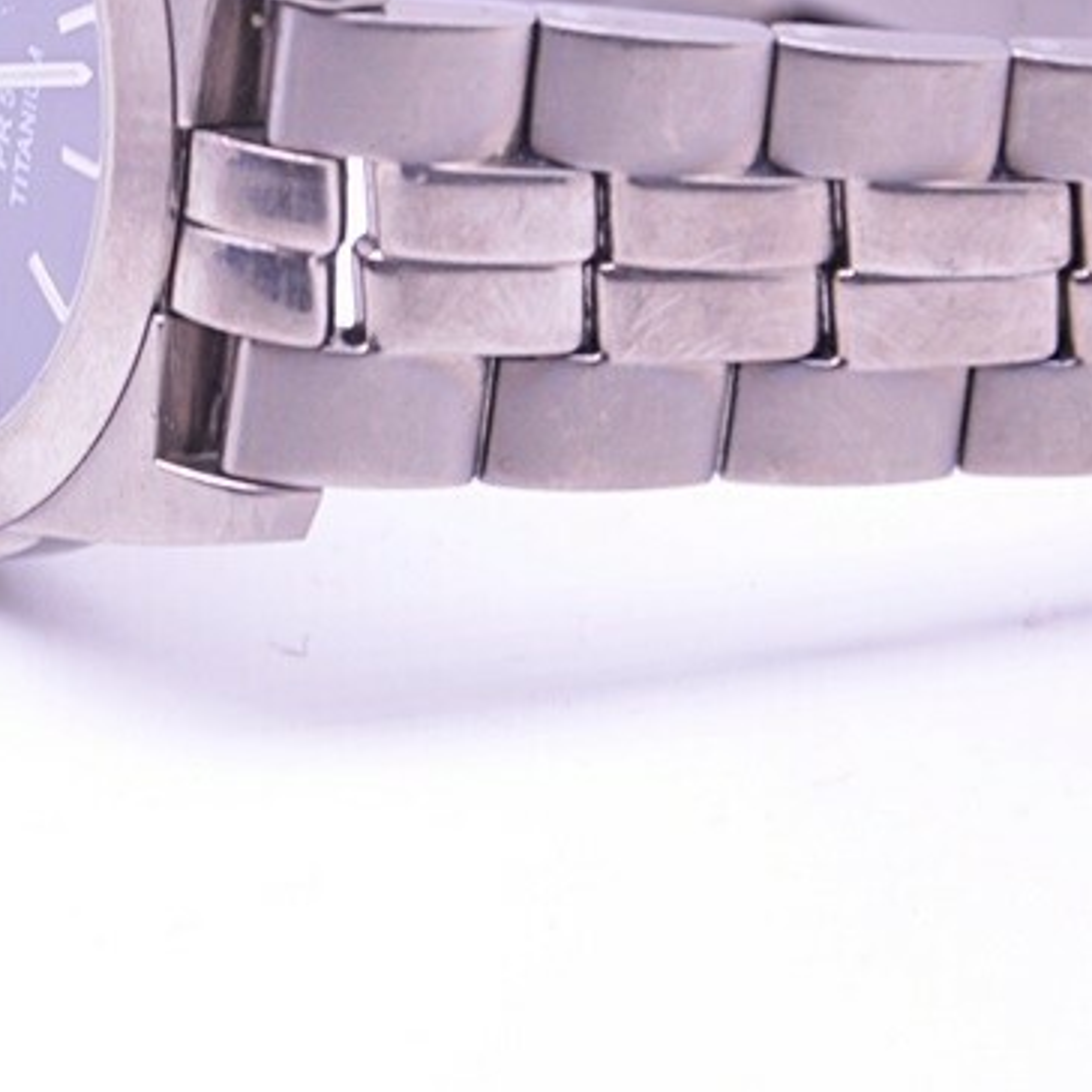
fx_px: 11815
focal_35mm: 331
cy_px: 198
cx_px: 438
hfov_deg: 5.3
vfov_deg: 5.3
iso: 400
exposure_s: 1/80
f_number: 5.6
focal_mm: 105
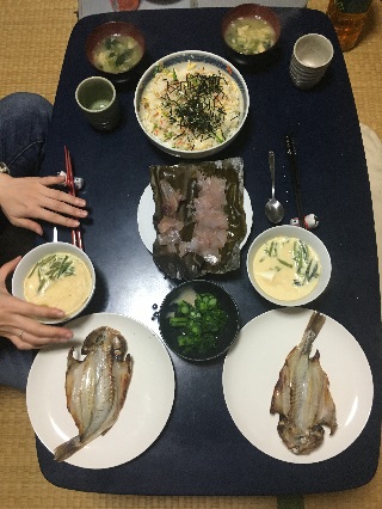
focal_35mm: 29
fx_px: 426
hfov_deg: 48.3
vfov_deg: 61.6
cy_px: 254
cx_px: 191
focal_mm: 4.15
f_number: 2.2
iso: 160
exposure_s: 1/33
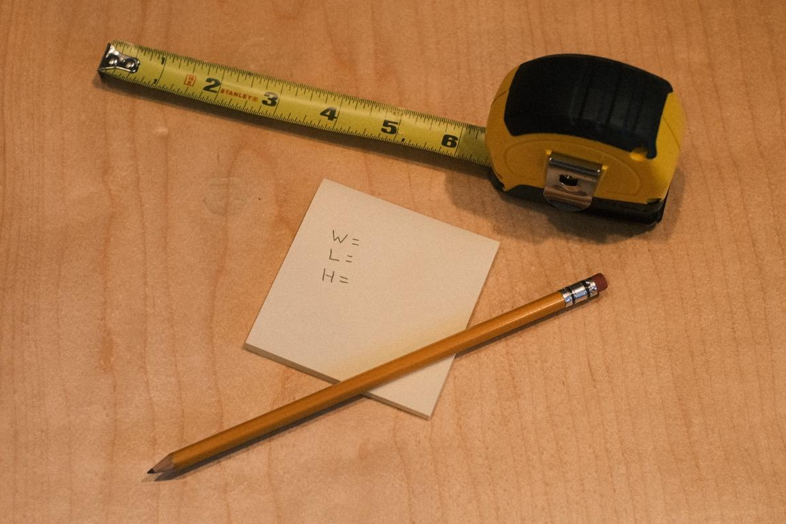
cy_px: 266
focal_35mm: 58
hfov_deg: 34.5
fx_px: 1266
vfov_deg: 23.4
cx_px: 382
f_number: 4
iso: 1600
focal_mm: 35
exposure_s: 1/180
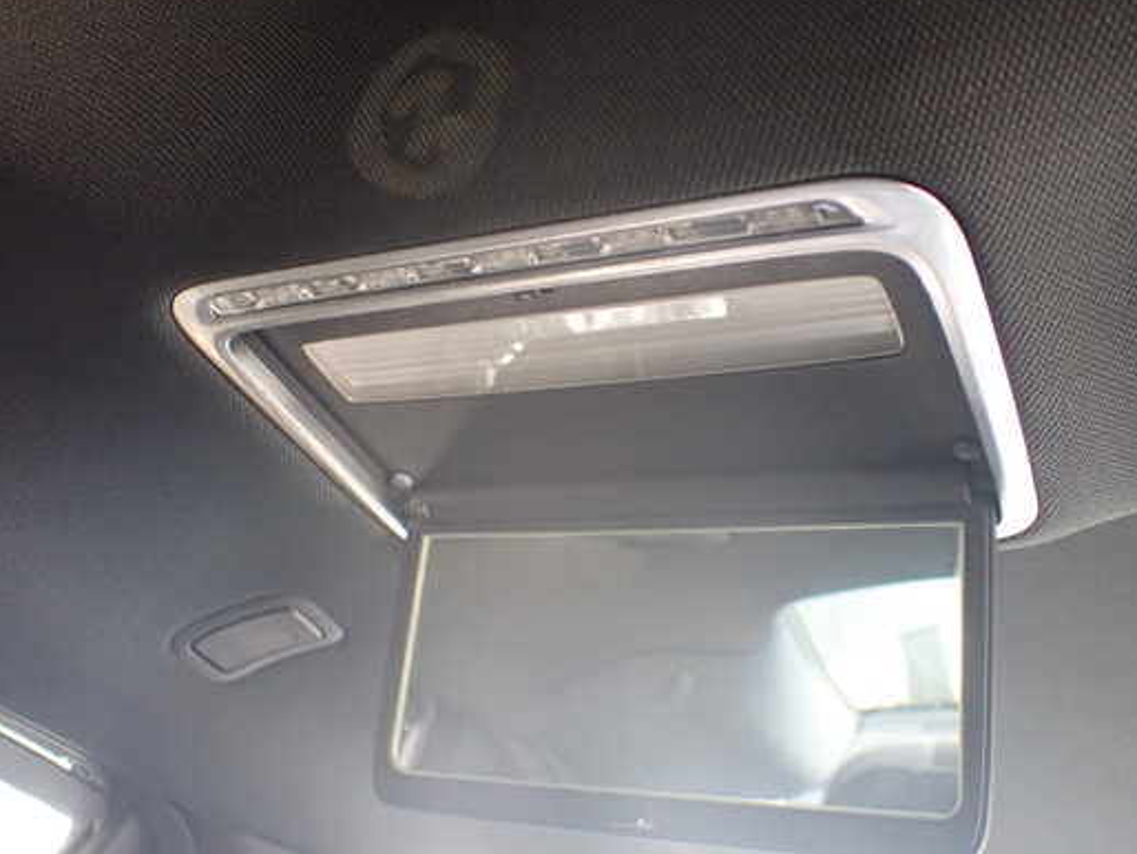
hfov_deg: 52.5
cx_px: 626
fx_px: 1150
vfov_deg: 40.7
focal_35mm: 35
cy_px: 431
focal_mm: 5.4
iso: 800
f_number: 2.3
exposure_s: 1/60
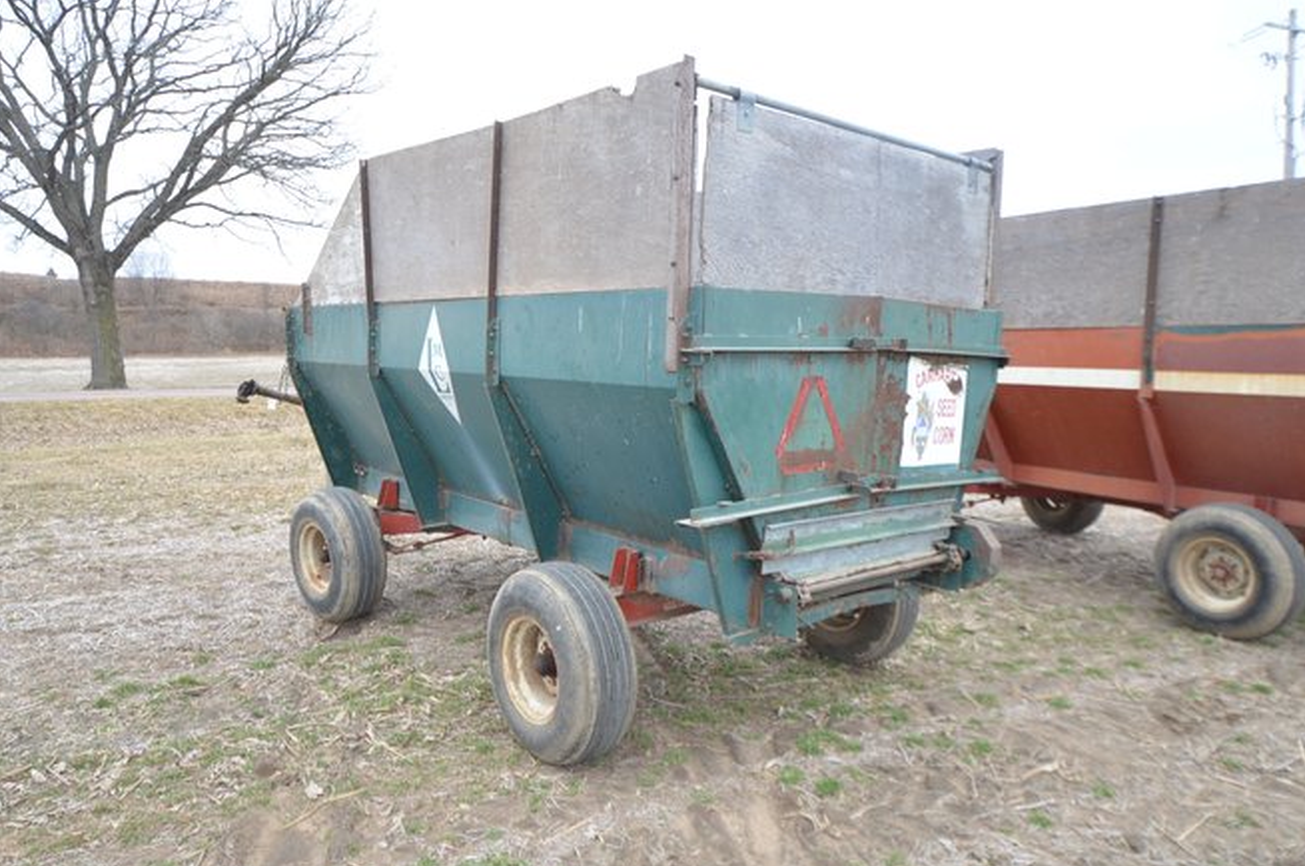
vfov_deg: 51.9
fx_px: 888
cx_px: 647
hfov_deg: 72.6
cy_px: 406
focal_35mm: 25
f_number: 4.5
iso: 200
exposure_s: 1/100
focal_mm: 15
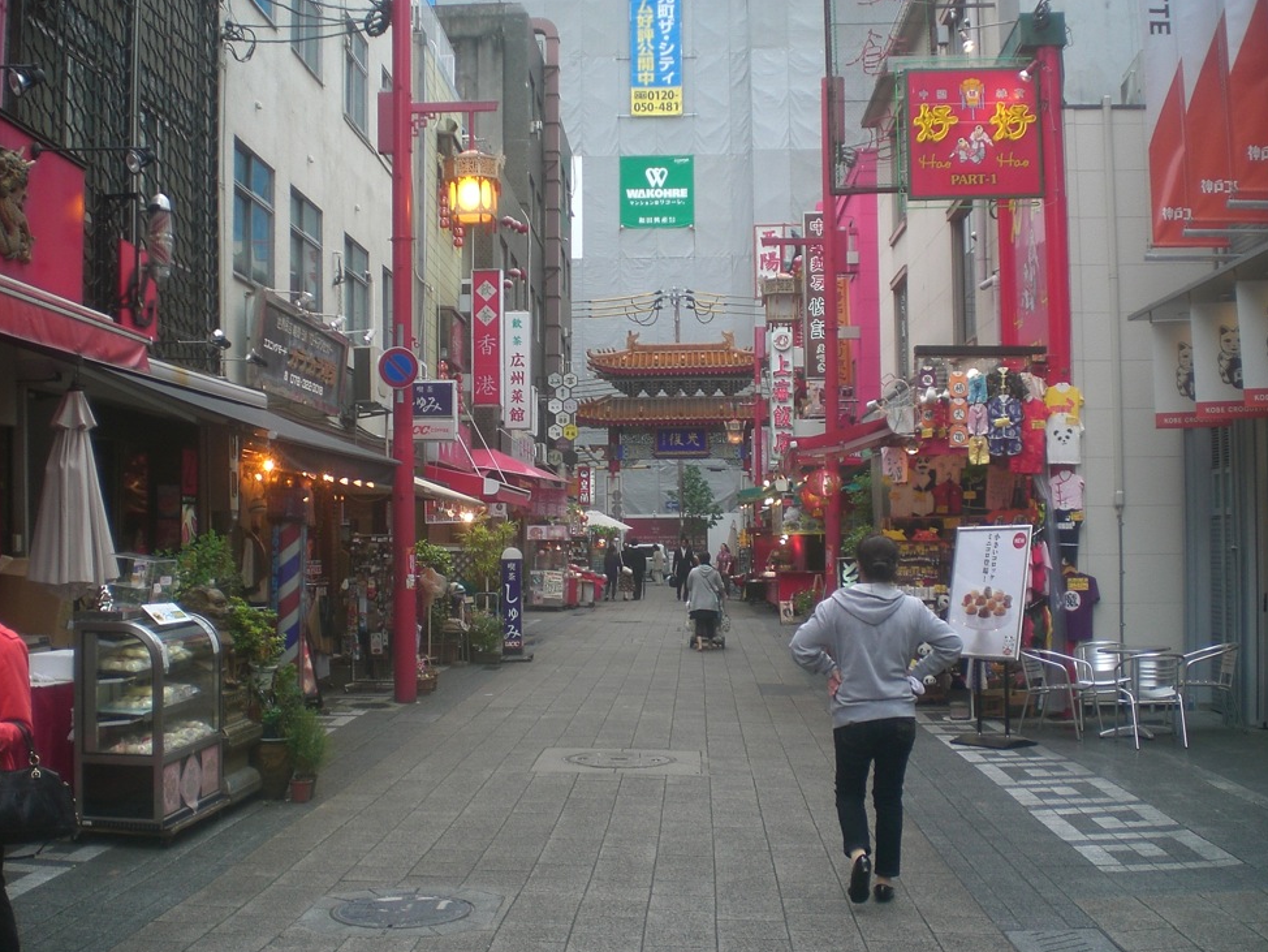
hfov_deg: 47.9
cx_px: 643
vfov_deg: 36.8
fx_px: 1429
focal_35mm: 39
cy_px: 475
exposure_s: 1/125
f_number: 3.1
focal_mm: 6.3
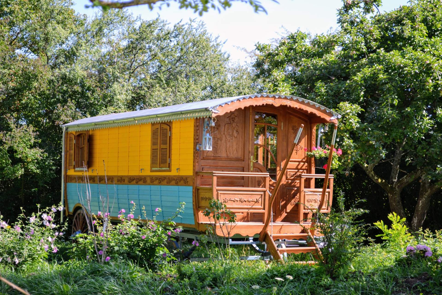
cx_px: 221
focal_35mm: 82
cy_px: 148
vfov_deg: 16.6
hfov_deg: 24.6
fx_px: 1013
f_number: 5.6
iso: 110
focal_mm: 55
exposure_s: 1/125
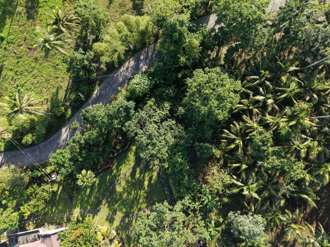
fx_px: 229
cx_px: 165
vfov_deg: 56.8
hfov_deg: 71.6
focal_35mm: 24
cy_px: 124
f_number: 1.8
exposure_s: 1/3200
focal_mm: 8.67
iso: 640
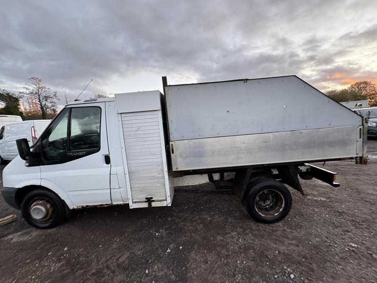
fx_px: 152
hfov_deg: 102.1
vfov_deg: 85.7
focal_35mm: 14
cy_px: 142
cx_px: 188
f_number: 2.2
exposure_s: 1/99
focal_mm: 2.22
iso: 125
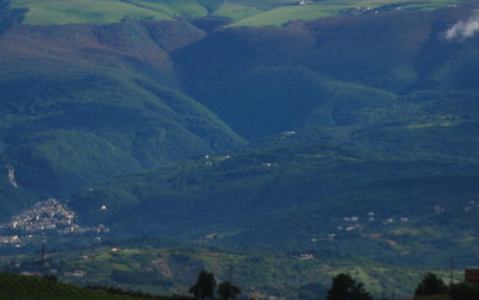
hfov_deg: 6.3
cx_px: 253
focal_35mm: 331
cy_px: 110
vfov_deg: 4.0
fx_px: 4321
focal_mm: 145
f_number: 5.6
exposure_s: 1/1250
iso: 200
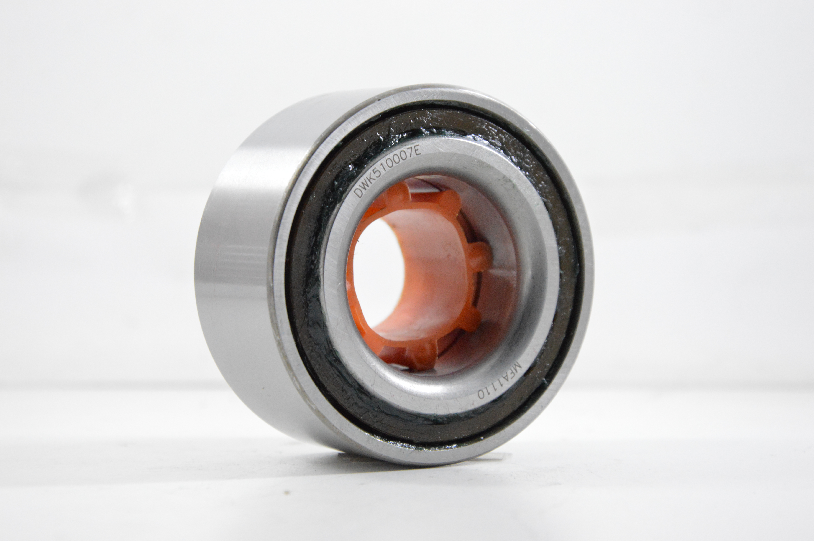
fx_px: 2372
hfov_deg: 19.5
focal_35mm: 105
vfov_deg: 13.0
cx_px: 407
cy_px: 270
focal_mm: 70
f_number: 7.1
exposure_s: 1/100
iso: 3200
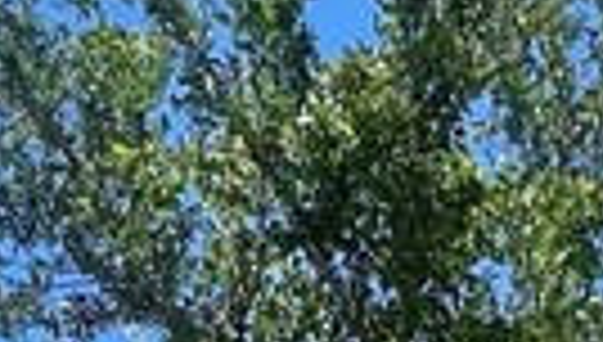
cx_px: 644
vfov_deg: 8.2
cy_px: 1246
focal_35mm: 108
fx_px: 1730
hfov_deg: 19.1
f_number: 1.8
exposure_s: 1/737
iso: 32
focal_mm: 1.57
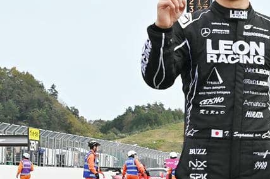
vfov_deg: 10.1
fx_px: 1012
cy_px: 167
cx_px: 374
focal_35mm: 135
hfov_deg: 14.4
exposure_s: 1/500
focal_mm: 45
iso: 800
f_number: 8
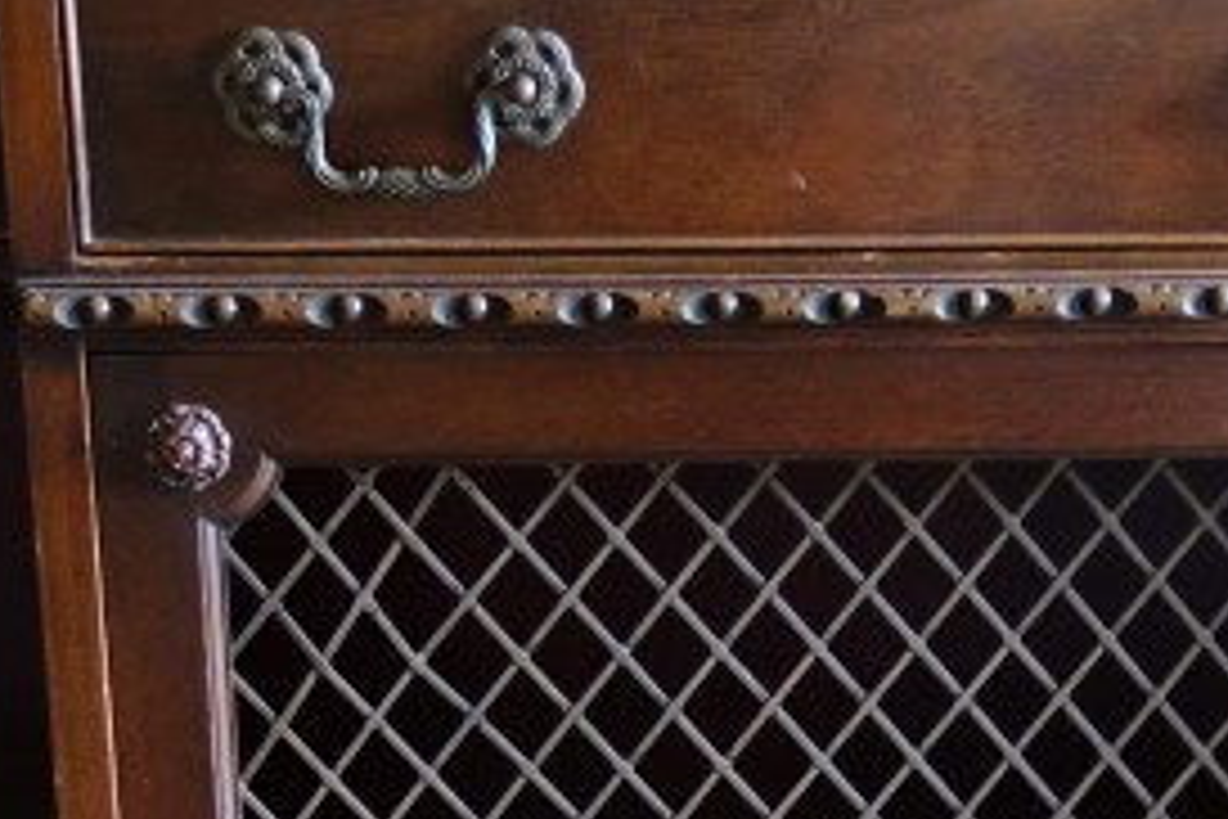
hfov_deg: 17.3
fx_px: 4025
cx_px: 868
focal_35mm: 118
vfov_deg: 11.3
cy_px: 1035
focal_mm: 10.4
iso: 400
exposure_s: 1/30
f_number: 1.8
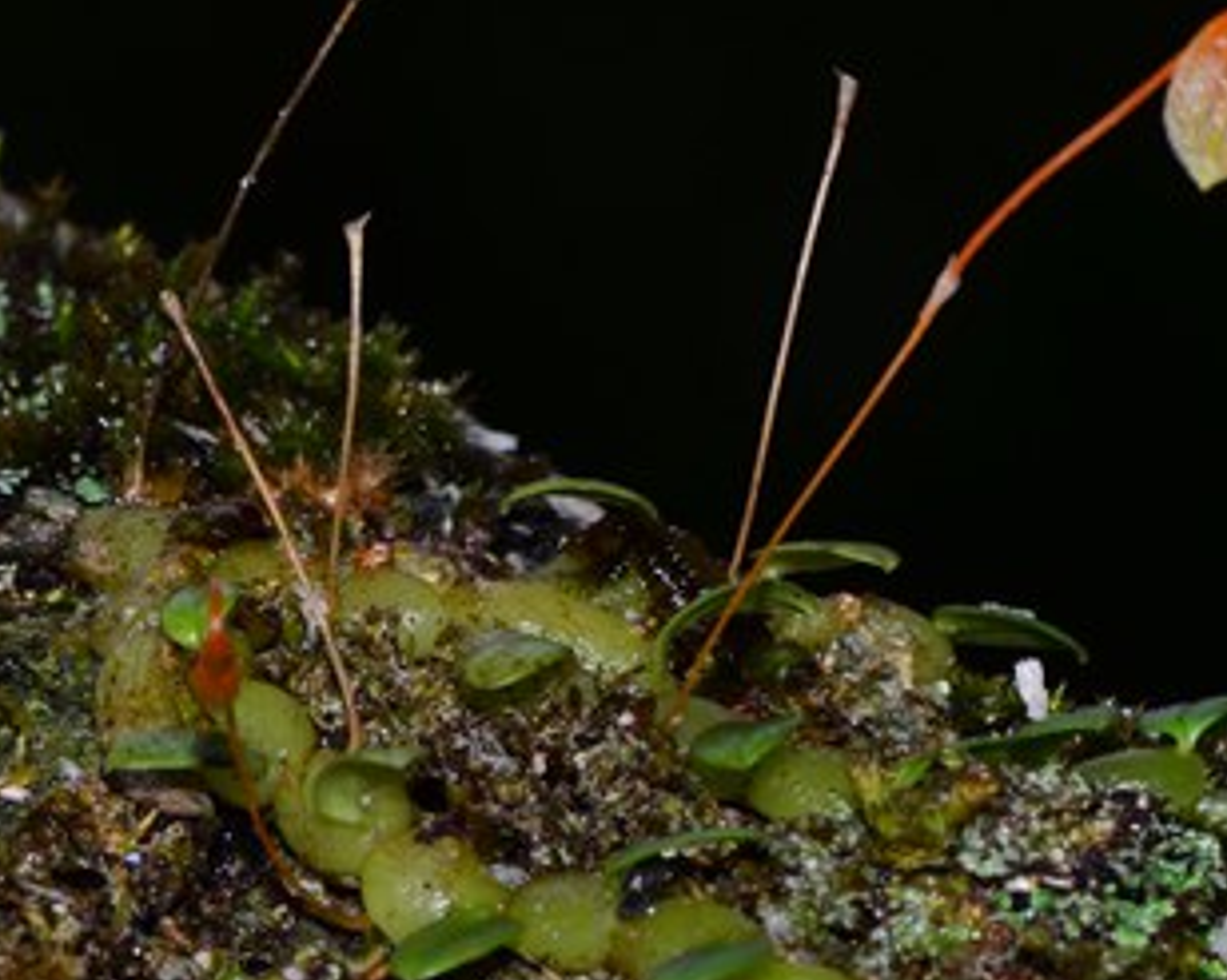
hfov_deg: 4.7
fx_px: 15073
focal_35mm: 415
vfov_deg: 3.7
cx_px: 950
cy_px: 681
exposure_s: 1/125
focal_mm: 105
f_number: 16
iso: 160
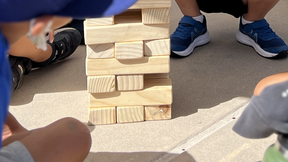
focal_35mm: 78
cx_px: 167
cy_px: -88
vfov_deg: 14.4
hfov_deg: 27.1
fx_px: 596
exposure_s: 1/1869
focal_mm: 5.7
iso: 50
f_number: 1.5
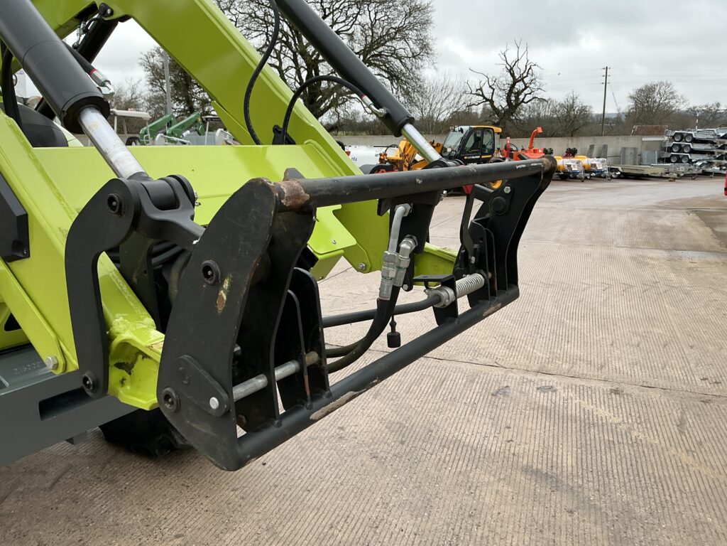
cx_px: 364
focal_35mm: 28
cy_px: 273
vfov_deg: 49.7
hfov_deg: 63.4
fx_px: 588
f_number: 1.8
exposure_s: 1/122
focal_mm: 3
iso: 25
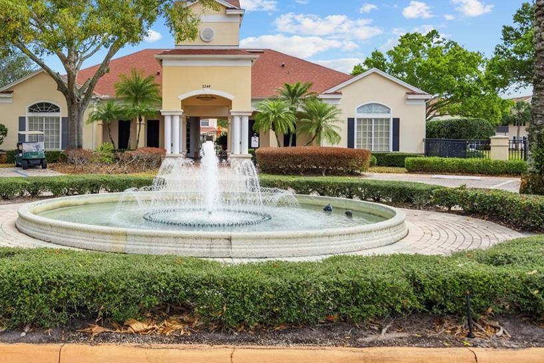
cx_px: 213
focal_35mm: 39
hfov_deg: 49.2
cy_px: 143
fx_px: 589
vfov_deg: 34.1
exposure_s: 1/1000
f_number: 8
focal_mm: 31
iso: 1600
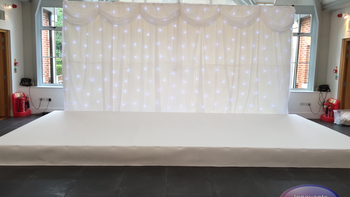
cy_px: 99
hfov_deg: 61.0
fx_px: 297
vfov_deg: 36.7
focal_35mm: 32
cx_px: 175
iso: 40
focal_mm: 4.15
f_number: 2.2
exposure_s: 1/50
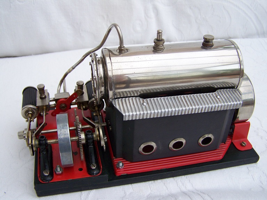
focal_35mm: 38
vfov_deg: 37.7
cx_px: 134
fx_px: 293
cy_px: 100
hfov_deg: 49.0
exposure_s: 1/30
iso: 100
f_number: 2.8
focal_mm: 6.3
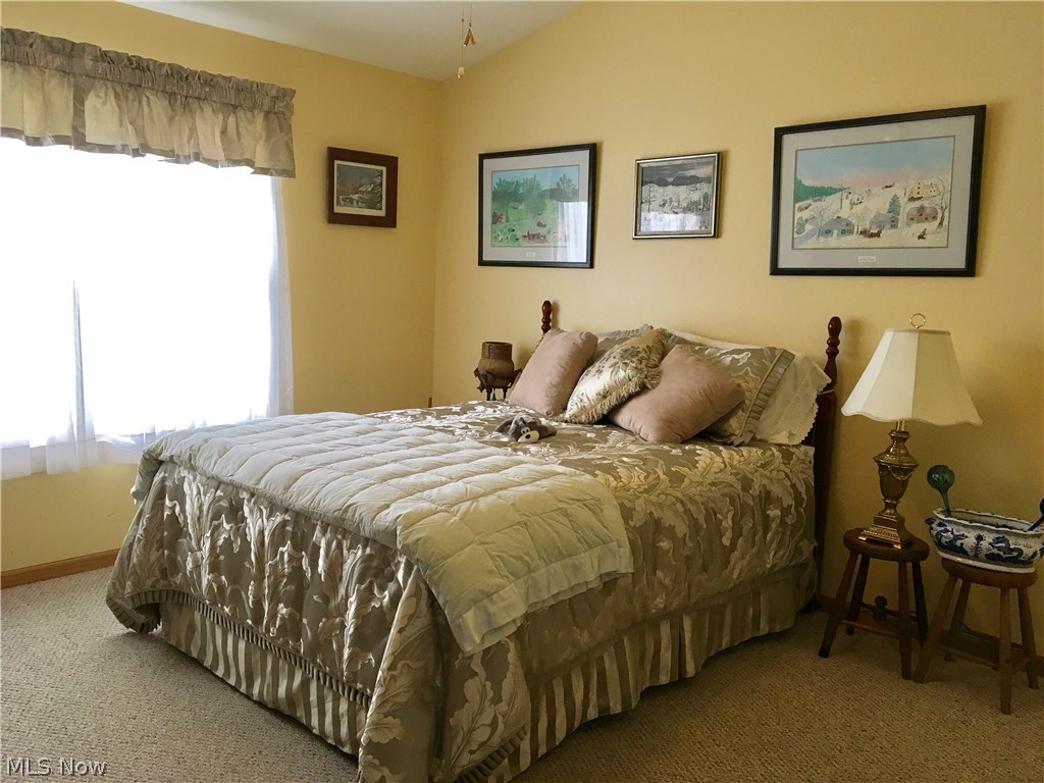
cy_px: 392
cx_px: 522
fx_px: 875
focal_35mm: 29
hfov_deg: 61.7
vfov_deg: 48.2
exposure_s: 1/30
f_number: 2.2
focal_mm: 4.15
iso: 40
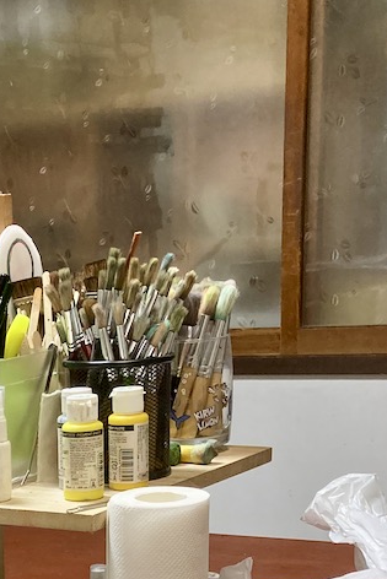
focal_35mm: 79
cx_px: -125
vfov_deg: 23.5
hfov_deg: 16.3
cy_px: 686
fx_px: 1273
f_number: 1.8
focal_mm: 3.99
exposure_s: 1/60
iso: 80
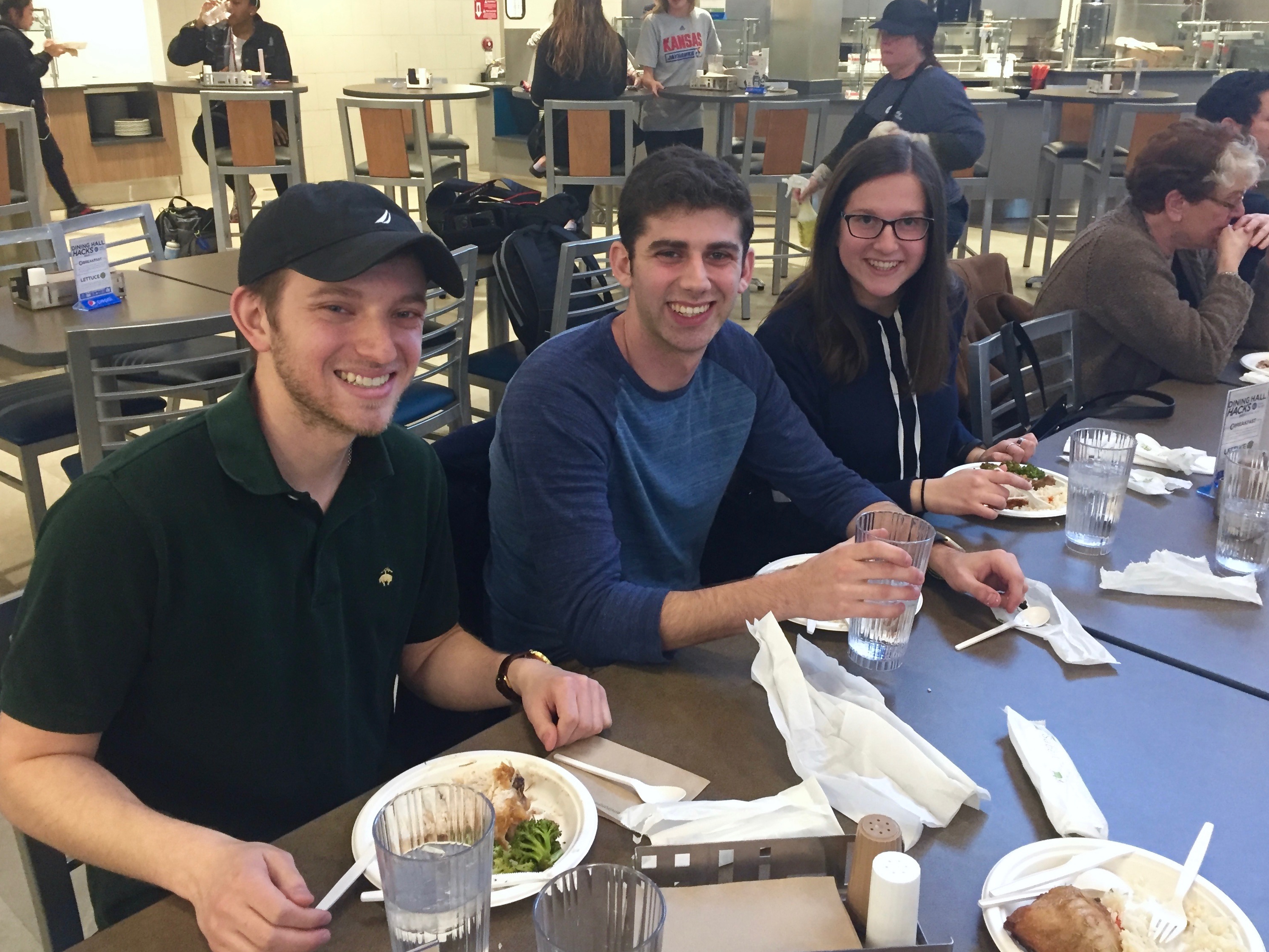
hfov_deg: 58.3
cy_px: 446
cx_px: 642
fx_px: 1137
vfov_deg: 45.4
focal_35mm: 31
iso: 160
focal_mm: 4.15
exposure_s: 1/30
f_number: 2.2
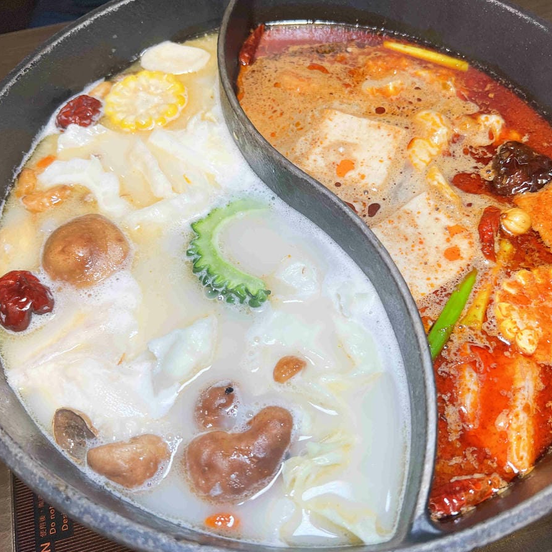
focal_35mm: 31
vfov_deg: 52.5
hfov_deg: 52.5
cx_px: 287
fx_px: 559
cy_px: 275
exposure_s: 1/120
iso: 100
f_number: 1.5
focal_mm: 5.7
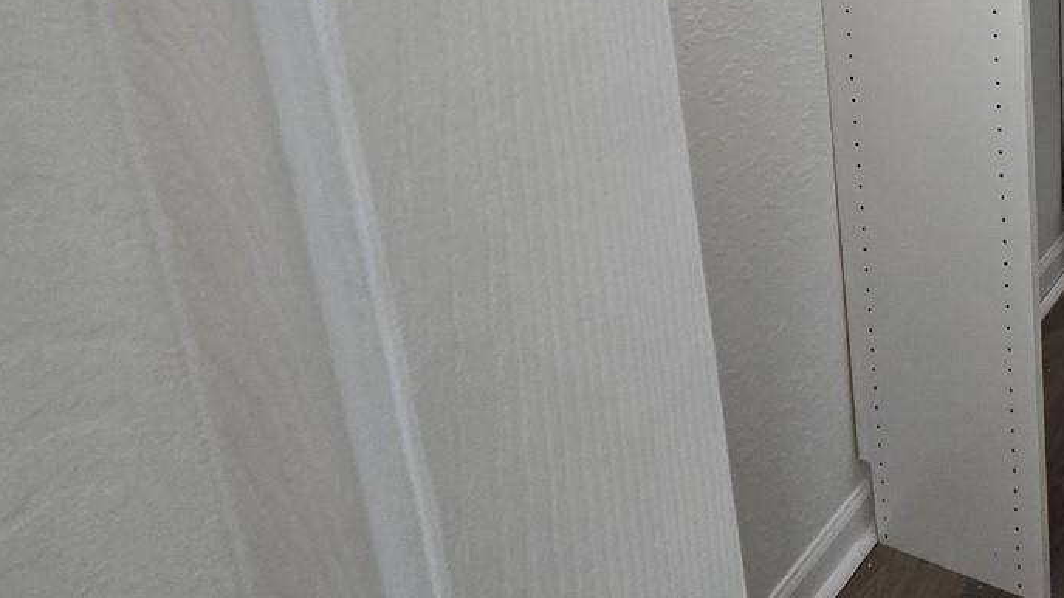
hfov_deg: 43.9
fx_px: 931
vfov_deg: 28.3
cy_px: -208
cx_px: 1199
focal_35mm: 33
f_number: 2.2
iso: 80
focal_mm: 2.2
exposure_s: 1/60
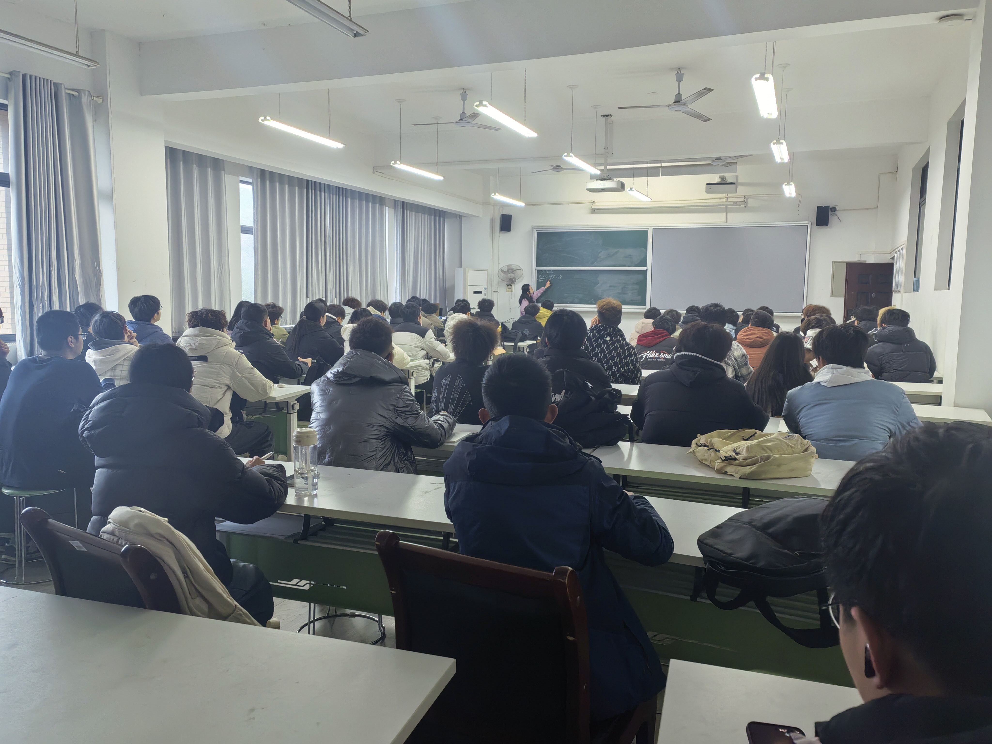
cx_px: 496
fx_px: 774
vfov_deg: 51.4
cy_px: 372
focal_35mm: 27
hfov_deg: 65.3
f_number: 1.9
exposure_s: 1/120
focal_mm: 5.52
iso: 320
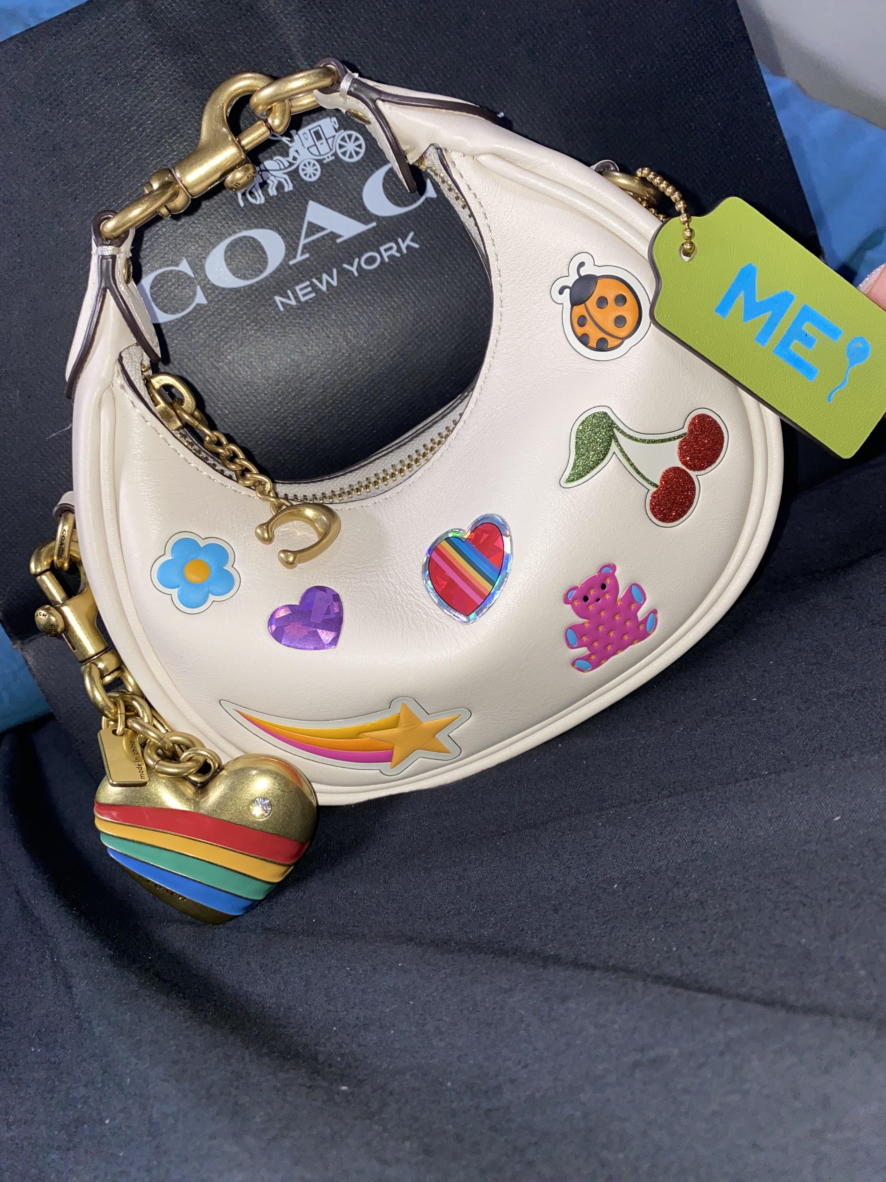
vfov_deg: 67.3
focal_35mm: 26
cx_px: 443
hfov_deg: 53.1
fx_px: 887
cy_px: 591
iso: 32
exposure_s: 1/19
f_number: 1.8
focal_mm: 4.25
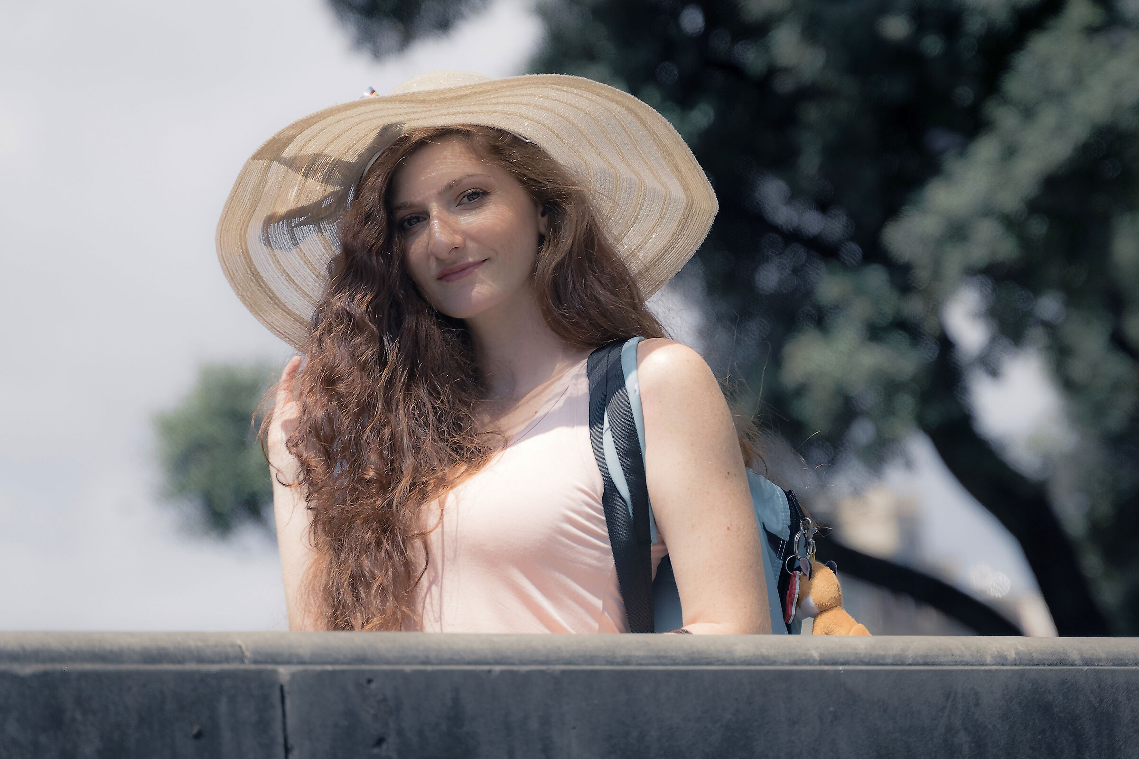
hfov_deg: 18.3
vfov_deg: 12.2
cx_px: 570
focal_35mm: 112
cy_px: 380
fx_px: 3543
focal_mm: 75
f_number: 2.8
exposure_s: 1/250
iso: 800
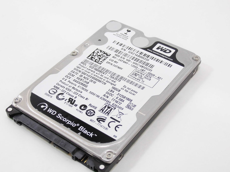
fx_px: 365
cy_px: 88
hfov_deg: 34.9
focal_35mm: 55
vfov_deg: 26.6
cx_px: 107
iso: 250
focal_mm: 8.85
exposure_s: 1/125
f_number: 4
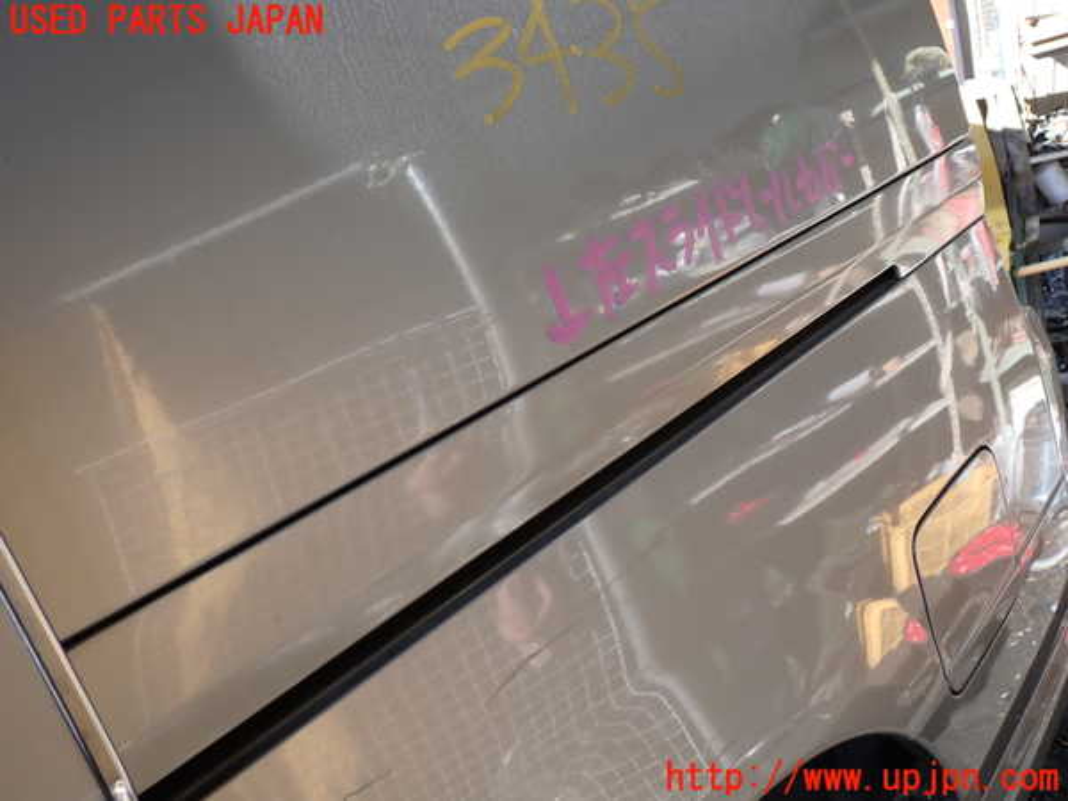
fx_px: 926
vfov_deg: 46.8
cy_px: 400
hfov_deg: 60.0
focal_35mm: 30
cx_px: 534
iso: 100
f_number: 3.2
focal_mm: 5.4
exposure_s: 1/160
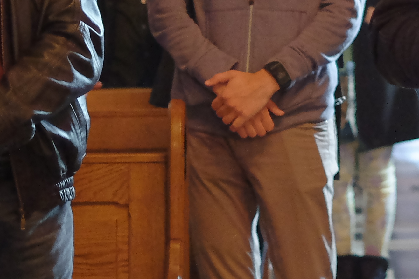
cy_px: -71
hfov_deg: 10.2
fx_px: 2293
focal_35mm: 197
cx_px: 597
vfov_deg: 6.9
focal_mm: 35
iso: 2500
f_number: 1.4
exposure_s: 1/125
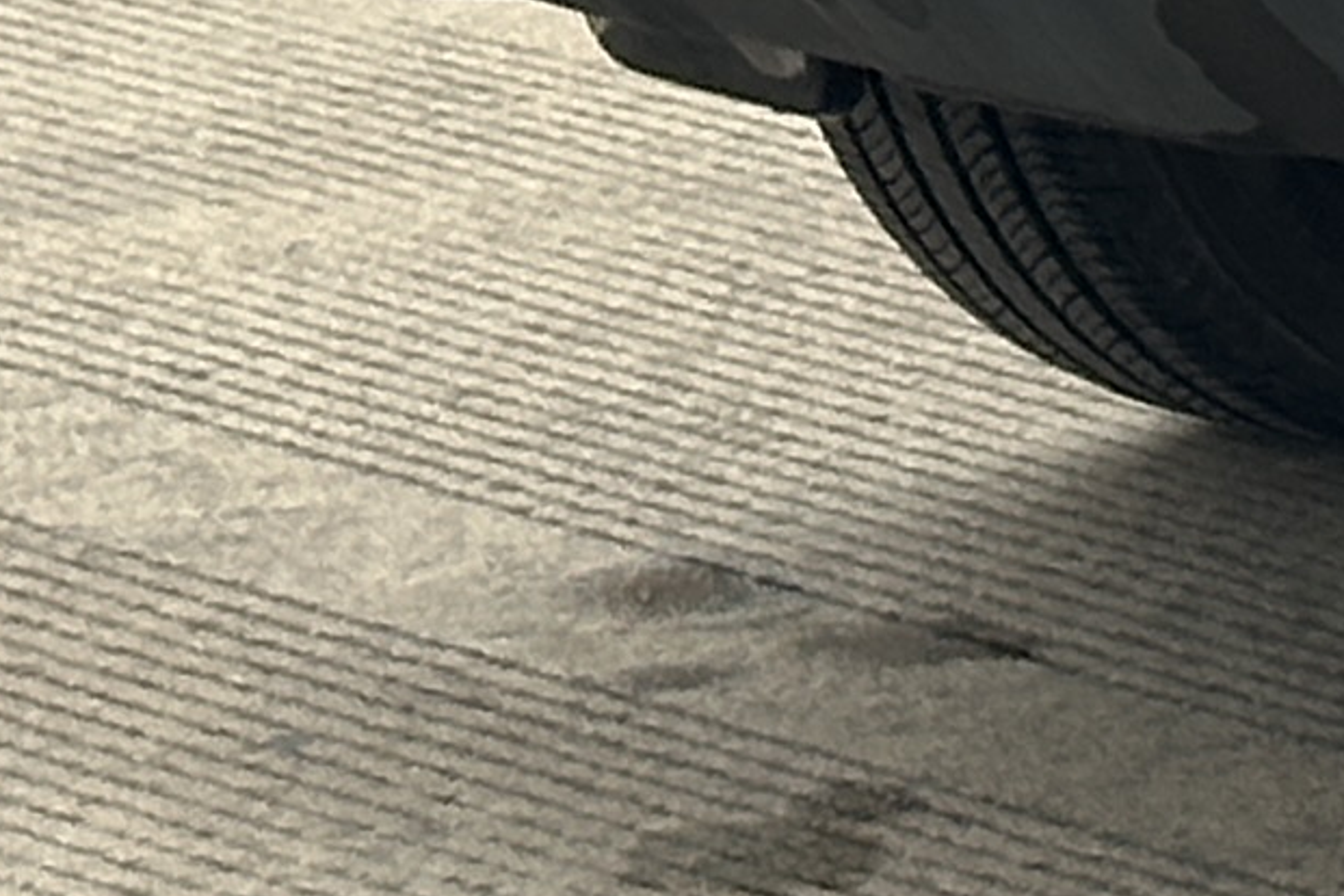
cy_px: -1699
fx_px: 12095
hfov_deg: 6.0
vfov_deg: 4.1
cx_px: 3779
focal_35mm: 324
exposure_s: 1/390
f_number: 1.78
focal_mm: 6.86
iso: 64
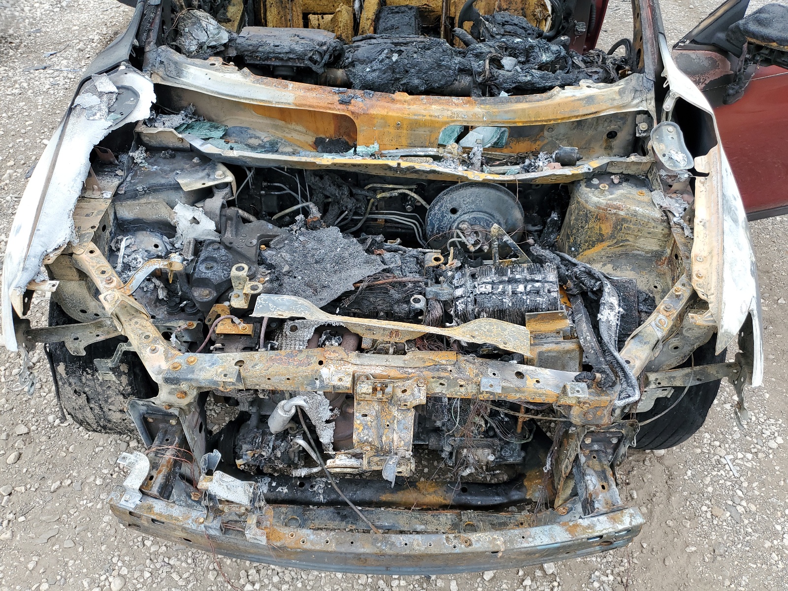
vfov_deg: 53.1
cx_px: 394
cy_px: 296
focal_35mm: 26
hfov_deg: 67.3
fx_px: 592
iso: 50
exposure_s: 1/556
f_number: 1.5
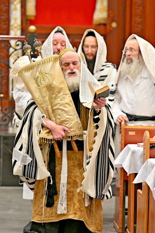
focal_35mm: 277
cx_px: 78
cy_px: 116
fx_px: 1790
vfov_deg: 7.4
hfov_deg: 5.0
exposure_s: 1/250
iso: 160
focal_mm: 185
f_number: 2.8
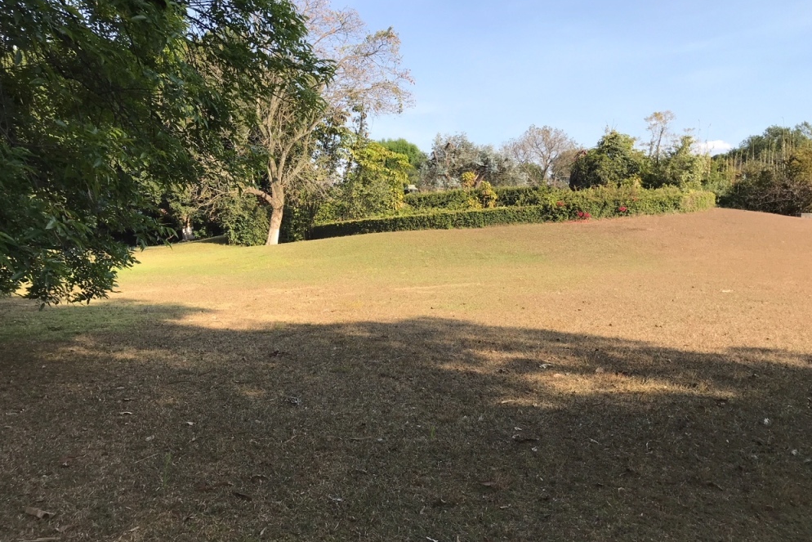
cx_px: 412
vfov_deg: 43.6
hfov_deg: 61.9
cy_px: 272
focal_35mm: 30
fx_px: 677
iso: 20
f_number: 1.8
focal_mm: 3.99
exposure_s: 1/1041
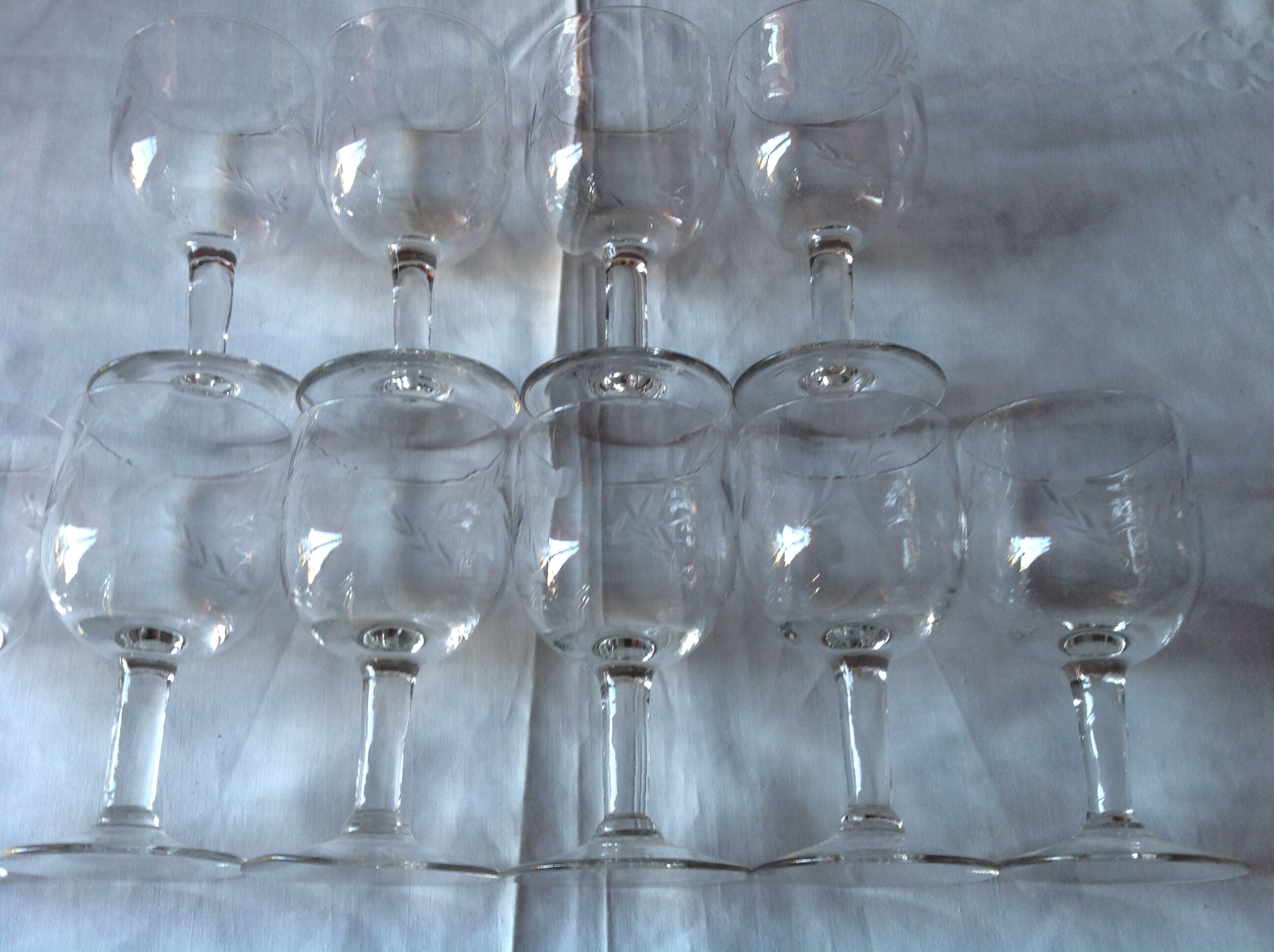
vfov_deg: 40.6
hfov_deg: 52.7
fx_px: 1286
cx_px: 637
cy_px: 476
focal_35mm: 35
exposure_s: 1/17
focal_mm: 4.28
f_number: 2.4
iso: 50
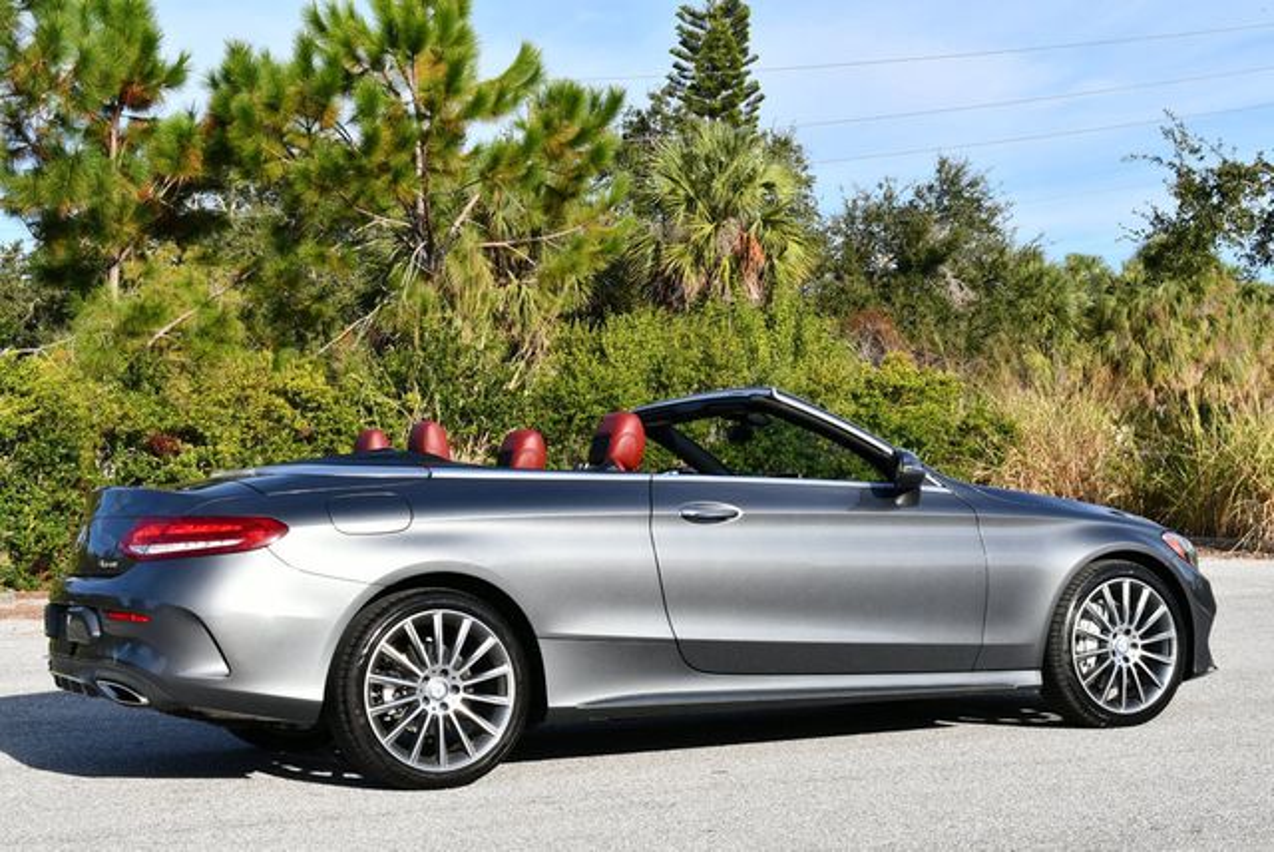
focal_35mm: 58
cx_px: 637
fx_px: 2054
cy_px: 426
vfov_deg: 23.4
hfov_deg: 34.5
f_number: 8
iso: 100
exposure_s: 1/250
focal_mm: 29
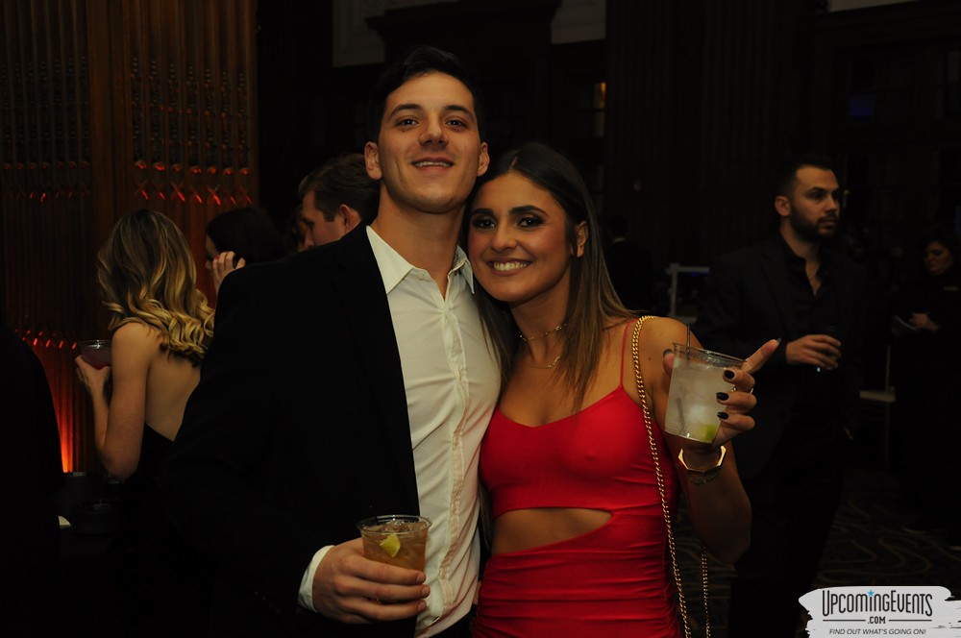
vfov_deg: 29.8
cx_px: 480
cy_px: 319
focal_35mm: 45
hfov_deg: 43.7
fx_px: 1200
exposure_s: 1/60
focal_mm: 30
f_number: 5.6
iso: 800
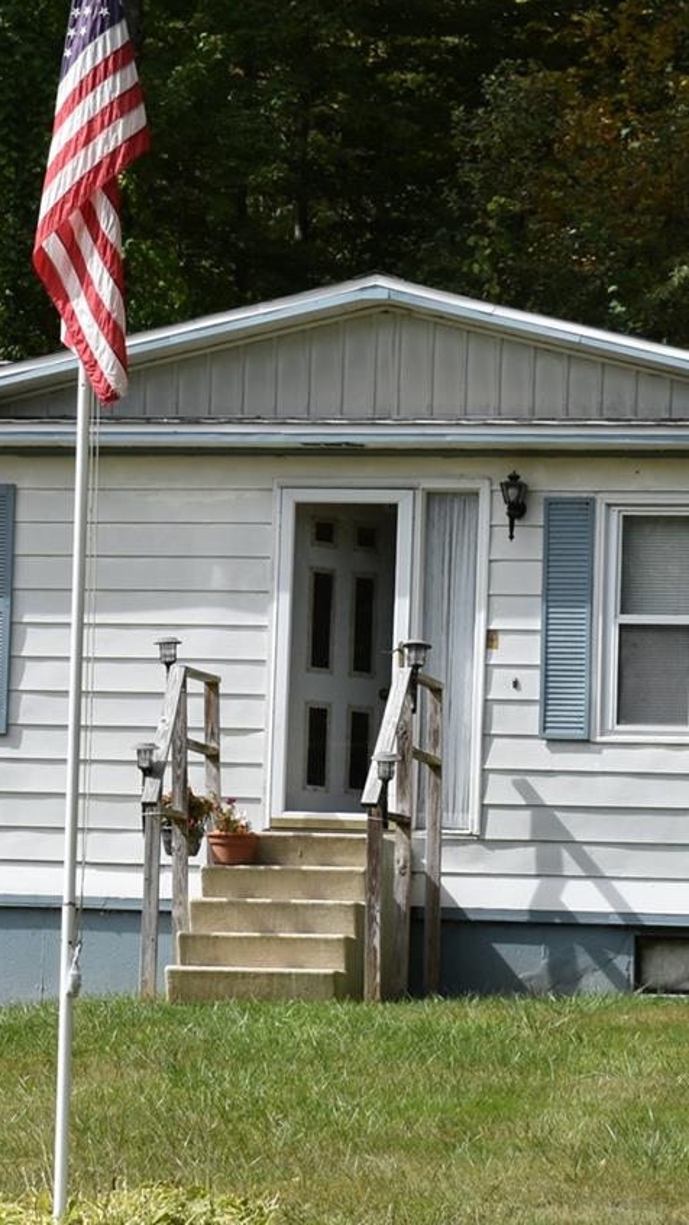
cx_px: 41
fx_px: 4940
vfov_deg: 14.1
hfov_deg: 7.9
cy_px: 534
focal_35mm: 152
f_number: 8
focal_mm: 40
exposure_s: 1/250
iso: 100
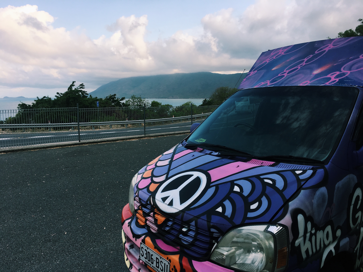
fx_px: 304
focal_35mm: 29
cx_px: 182
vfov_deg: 48.2
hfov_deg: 61.7
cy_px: 136
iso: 25
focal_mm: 4.15
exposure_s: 1/553
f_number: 2.2
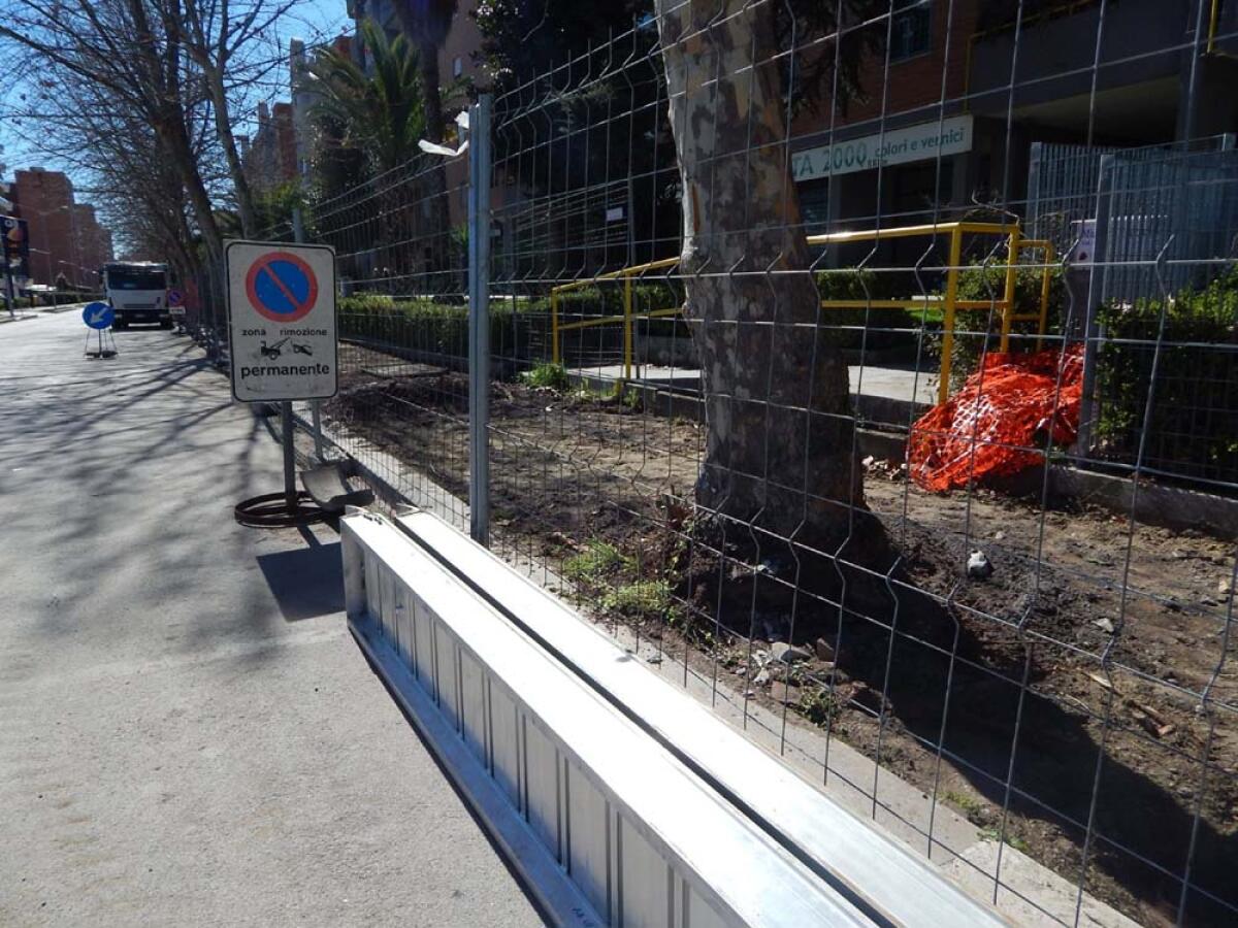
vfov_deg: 58.9
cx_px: 619
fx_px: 823
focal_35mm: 23
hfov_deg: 73.9
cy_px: 464
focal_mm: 4
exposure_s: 1/640
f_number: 6
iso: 125
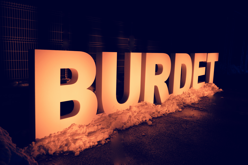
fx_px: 227
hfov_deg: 57.2
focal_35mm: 33
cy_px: 82
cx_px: 124
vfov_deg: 40.0
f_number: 4
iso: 160
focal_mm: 33
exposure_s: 1/60
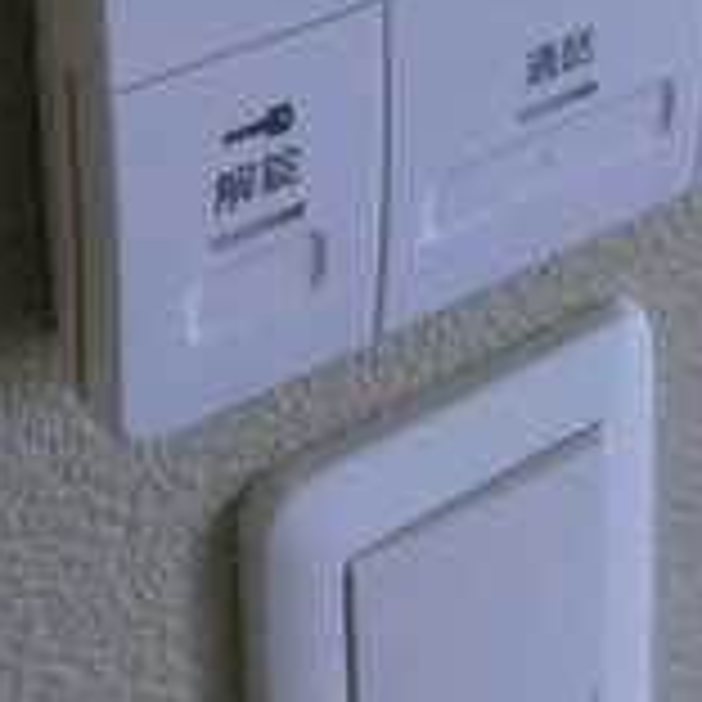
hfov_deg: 20.0
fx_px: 1973
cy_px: -500
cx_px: 562
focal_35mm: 86
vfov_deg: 17.1
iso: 400
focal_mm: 4.06
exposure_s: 1/30
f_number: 2.7
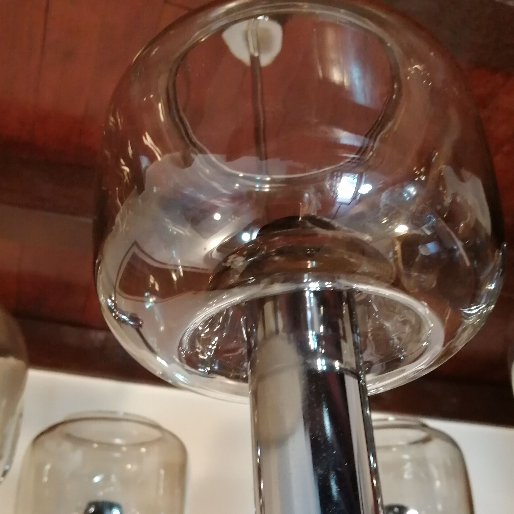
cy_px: 319
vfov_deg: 42.5
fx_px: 655
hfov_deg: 42.7
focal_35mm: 39
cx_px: 295
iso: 320
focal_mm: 3.46
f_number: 1.8
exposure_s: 1/25
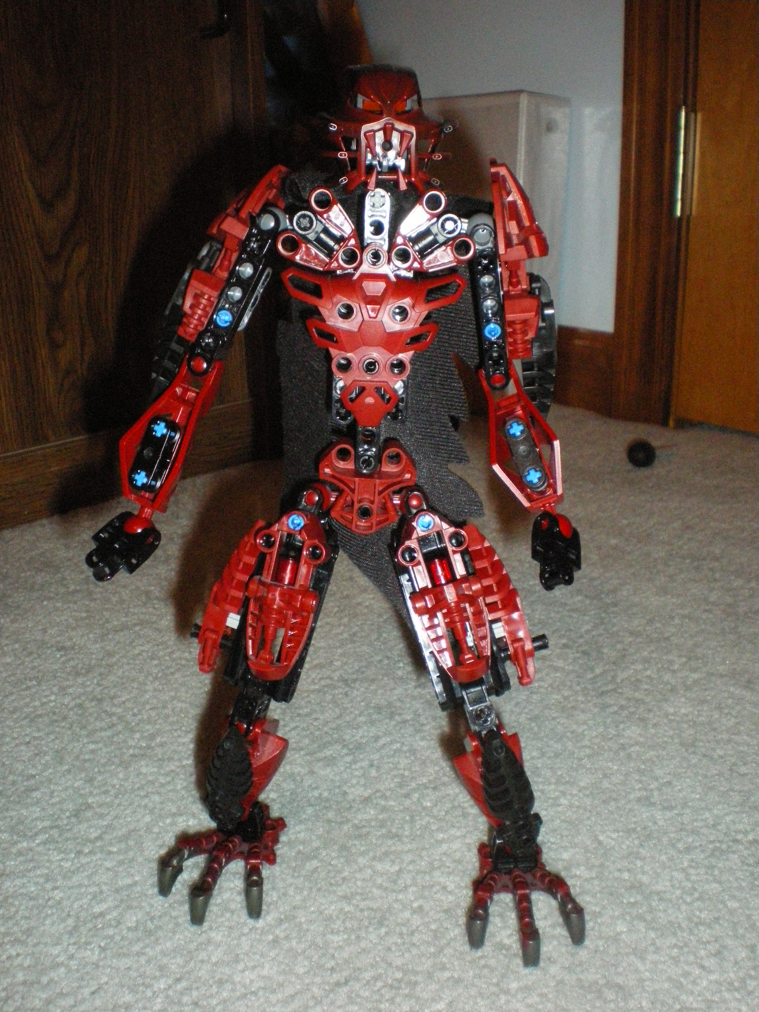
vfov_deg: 51.4
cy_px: 506
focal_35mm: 36
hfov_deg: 39.7
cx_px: 380
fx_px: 1052
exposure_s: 1/50
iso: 800
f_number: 4.6
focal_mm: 6.3
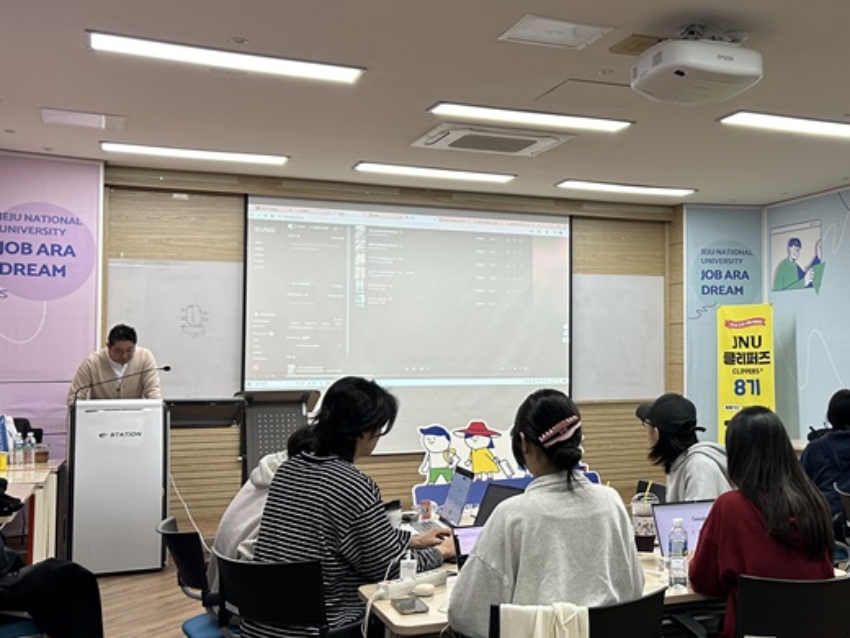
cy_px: 310
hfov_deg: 40.3
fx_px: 1105
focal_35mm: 45
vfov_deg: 32.2
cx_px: 683
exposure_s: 1/120
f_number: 1.5
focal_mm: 5.7
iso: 100
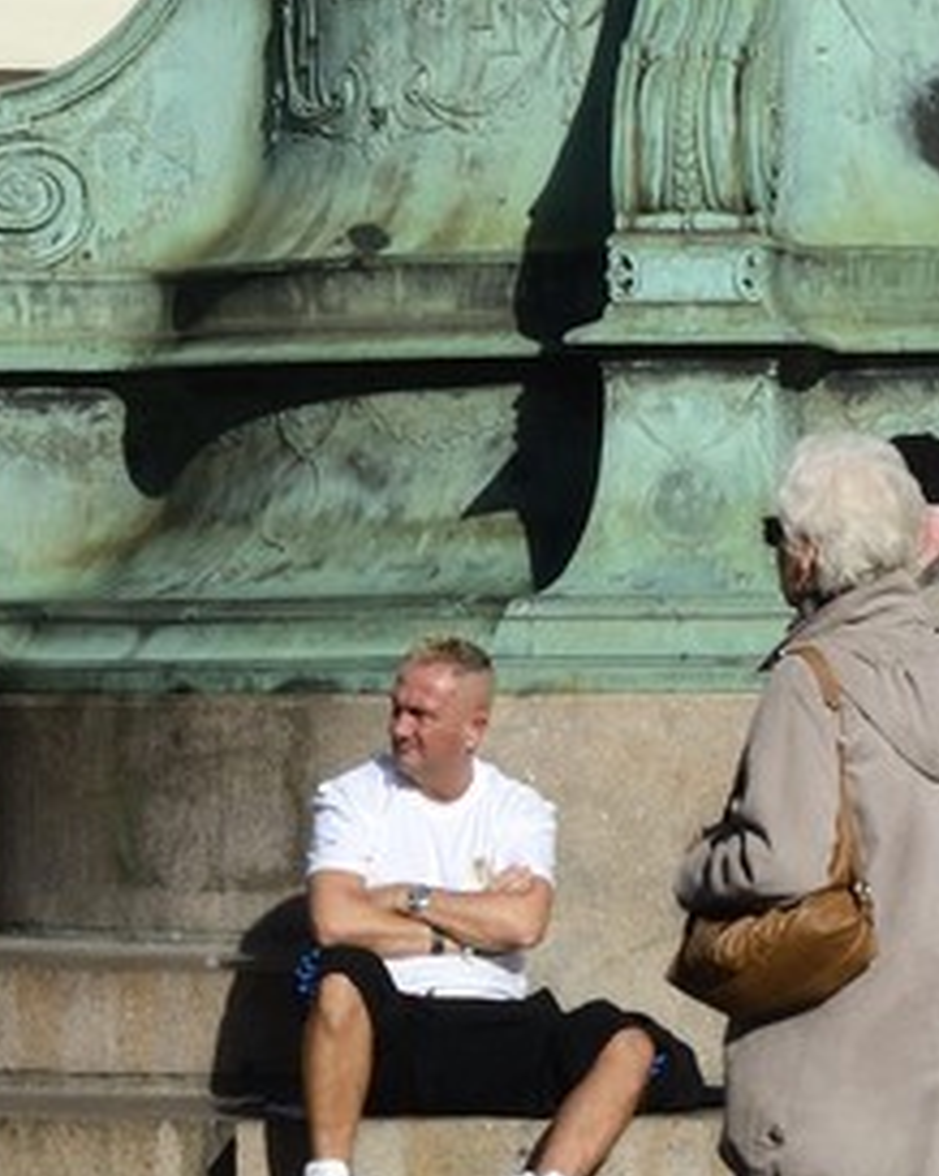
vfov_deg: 5.7
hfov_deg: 4.7
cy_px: -1598
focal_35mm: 330
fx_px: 11477
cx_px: 721
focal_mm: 60
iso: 200
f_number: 16
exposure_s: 1/250
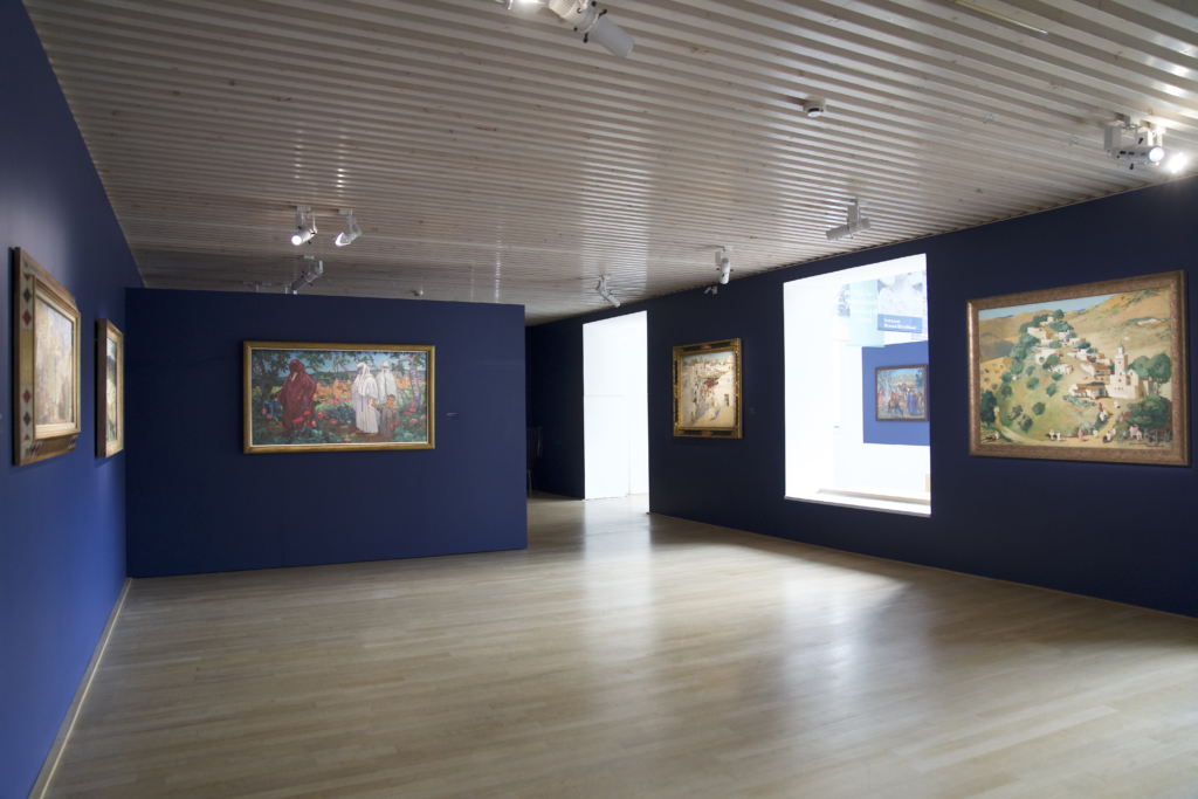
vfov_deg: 53.1
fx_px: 799
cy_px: 400
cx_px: 599
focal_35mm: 24
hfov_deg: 73.7
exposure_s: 1/40
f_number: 2.8
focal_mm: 24
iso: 1000
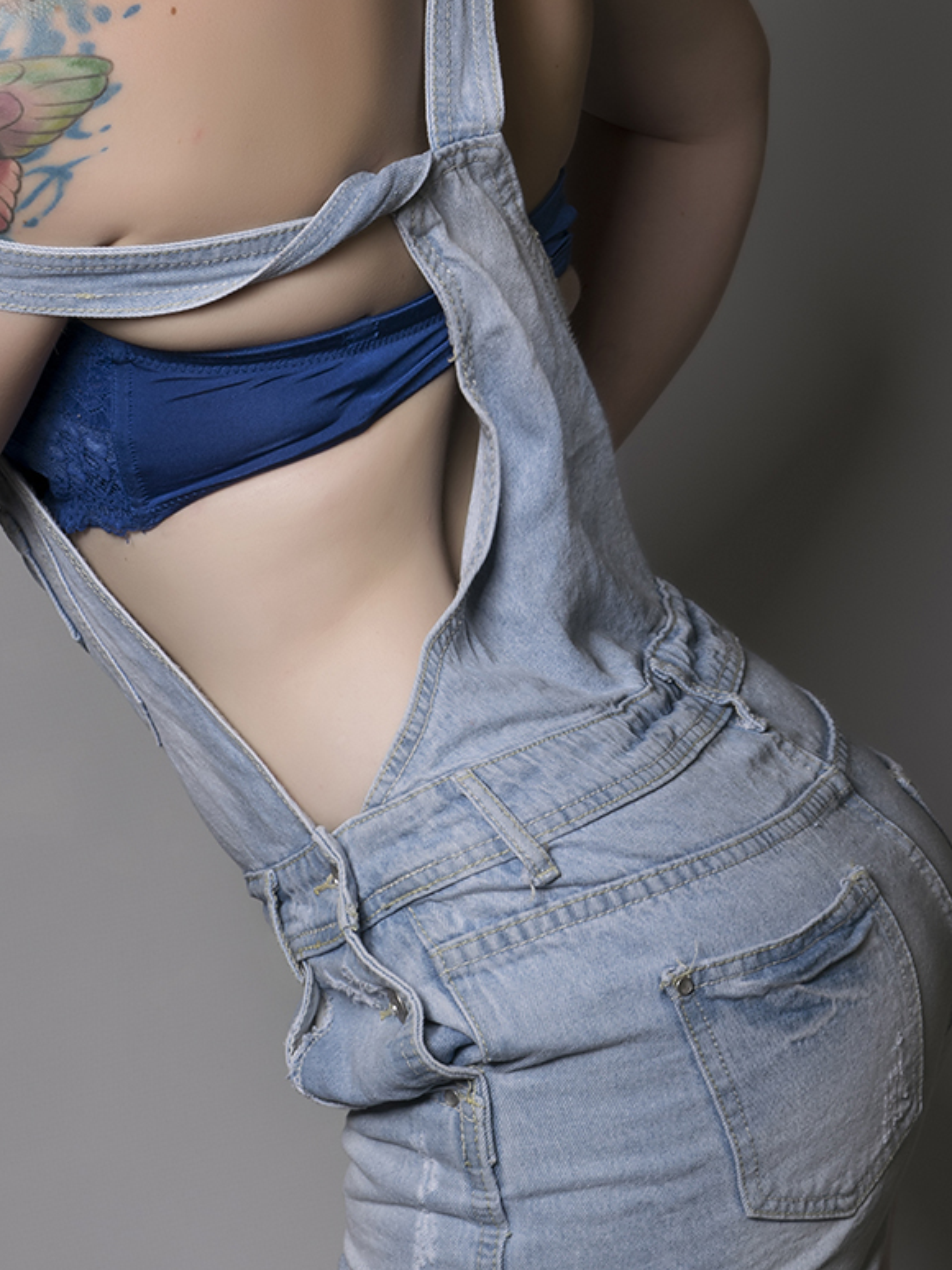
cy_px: 427
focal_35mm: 164
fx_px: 6017
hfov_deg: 9.0
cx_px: 382
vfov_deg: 12.0
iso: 100
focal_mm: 55
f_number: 11
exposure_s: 1/160
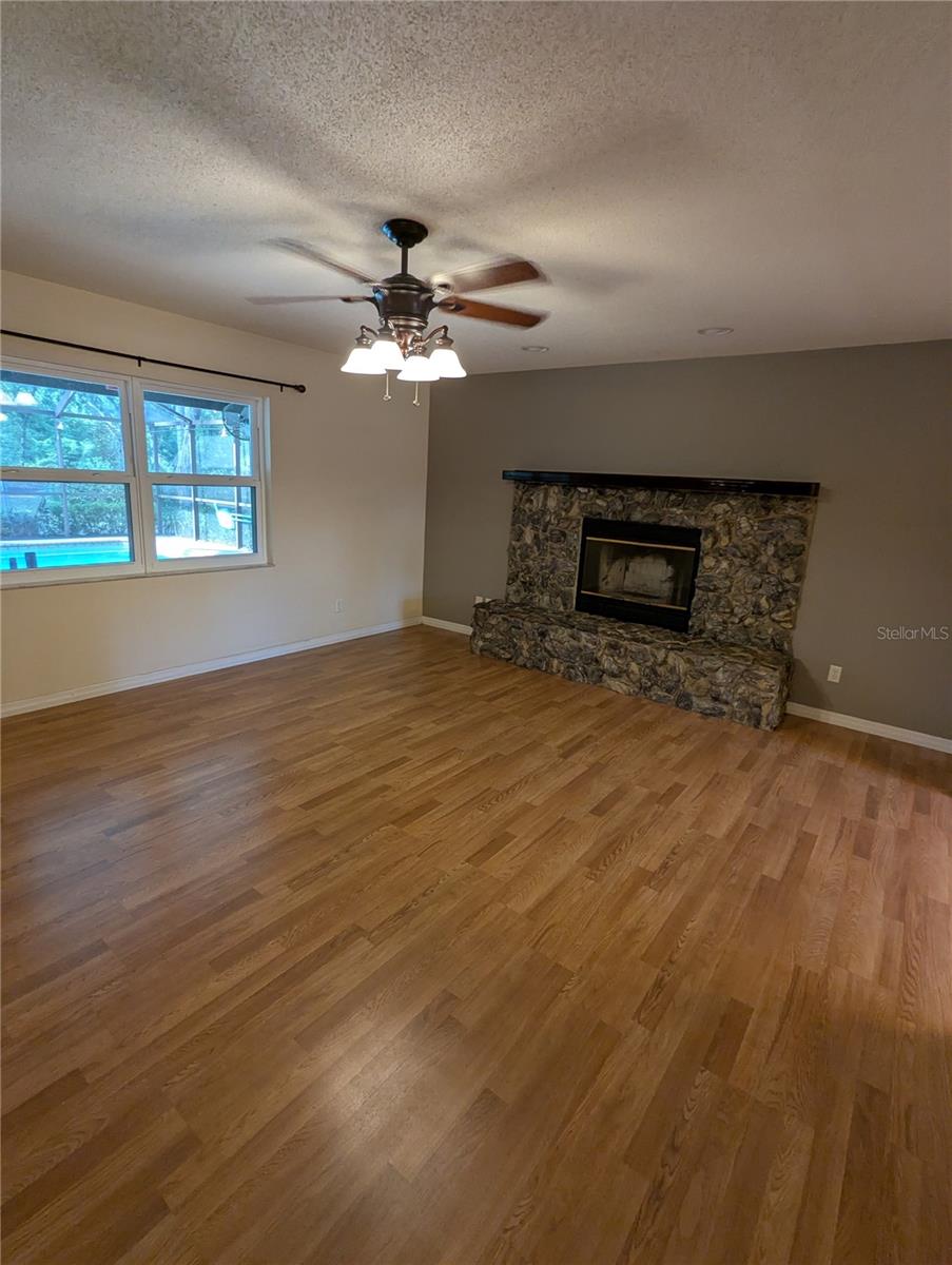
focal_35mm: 16
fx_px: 585
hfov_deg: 78.2
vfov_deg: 94.4
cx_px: 476
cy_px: 632
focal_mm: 2.35
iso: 150
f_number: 2.2
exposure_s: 1/40
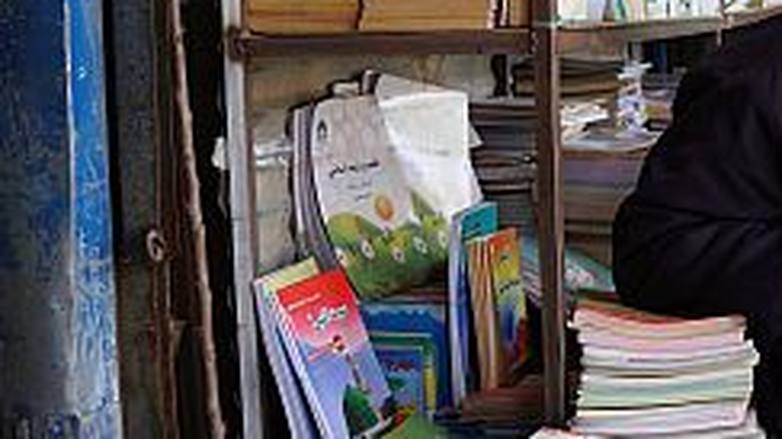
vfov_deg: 15.4
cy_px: 133
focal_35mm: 78
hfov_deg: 24.6
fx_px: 1617
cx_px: 939
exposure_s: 1/160
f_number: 5
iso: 800
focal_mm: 28
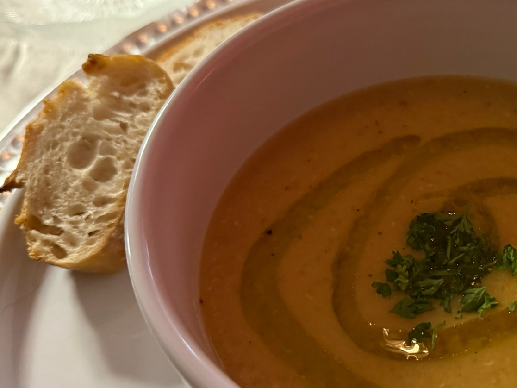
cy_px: 221
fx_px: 657
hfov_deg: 40.5
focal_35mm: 44
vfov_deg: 32.8
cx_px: 441
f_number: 1.78
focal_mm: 6.76
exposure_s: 1/40
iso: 1000
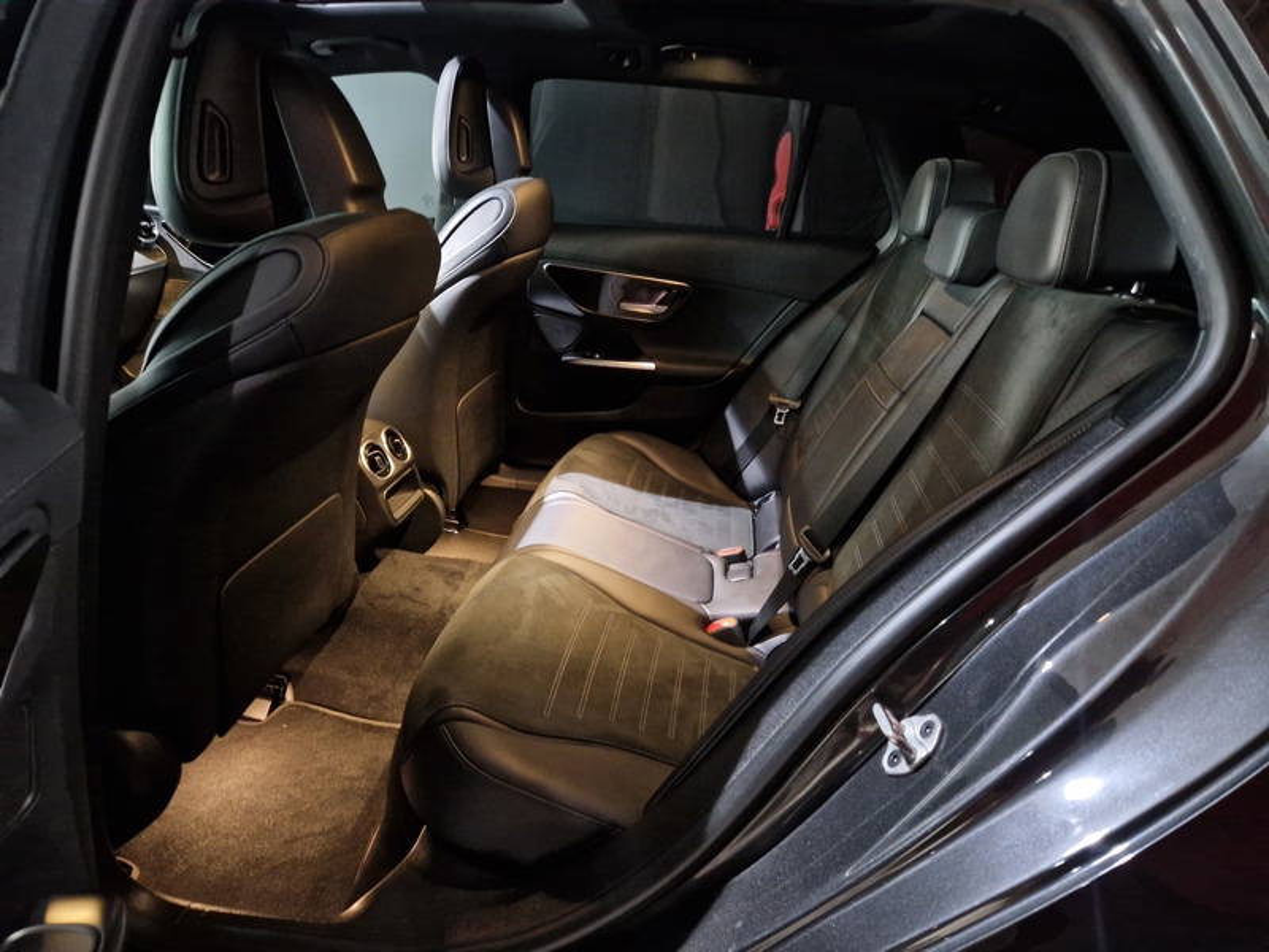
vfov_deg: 58.9
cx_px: 634
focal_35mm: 23
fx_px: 843
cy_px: 476
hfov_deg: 73.9
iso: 1250
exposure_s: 1/17
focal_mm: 5.4
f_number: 1.8
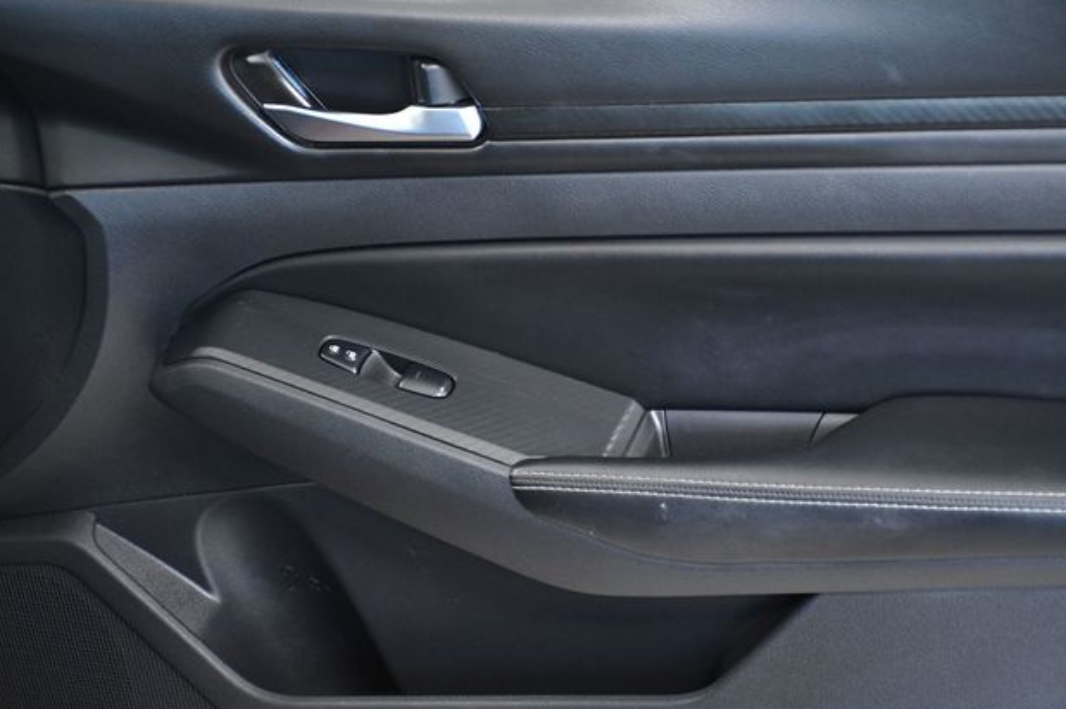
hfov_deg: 23.4
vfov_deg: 15.7
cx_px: 540
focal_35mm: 87
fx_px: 2574
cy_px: 354
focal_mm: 56
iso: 2500
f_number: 4.8
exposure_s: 1/100
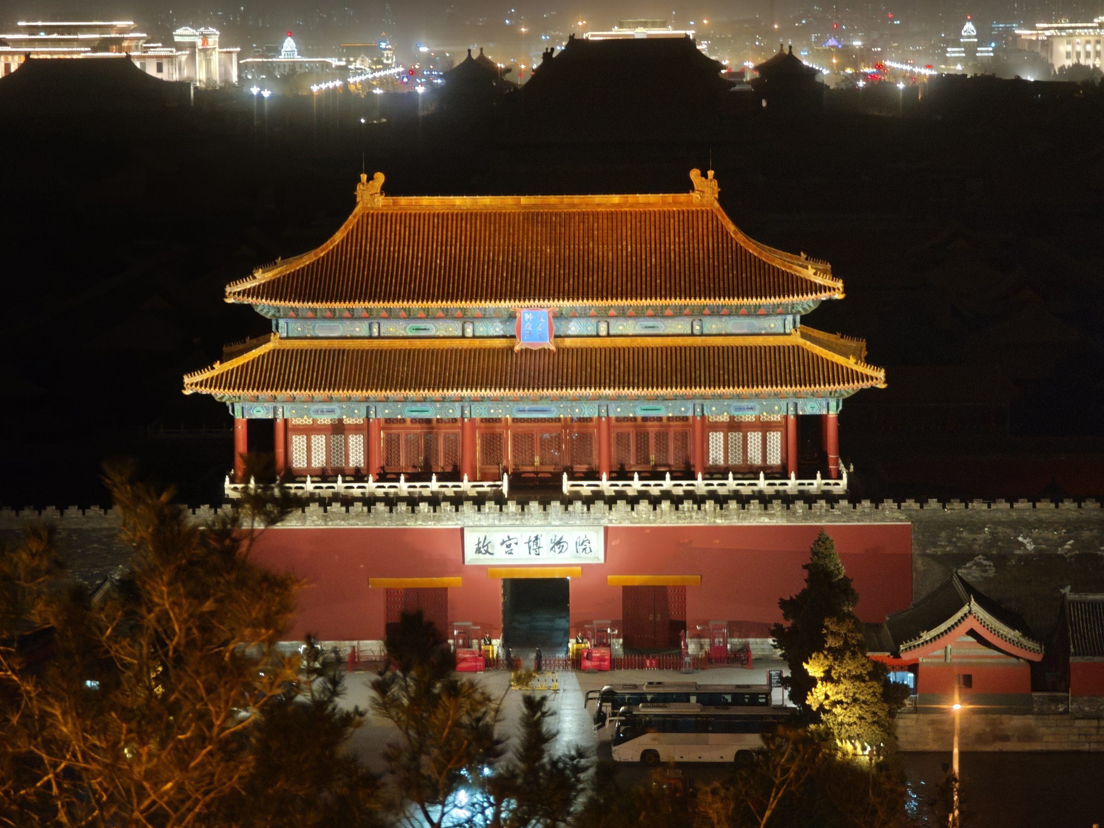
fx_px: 3859
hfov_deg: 16.3
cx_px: 556
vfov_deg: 12.2
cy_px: 415
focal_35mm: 121
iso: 2500
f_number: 2.5
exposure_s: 1/12.5
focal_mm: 19.4
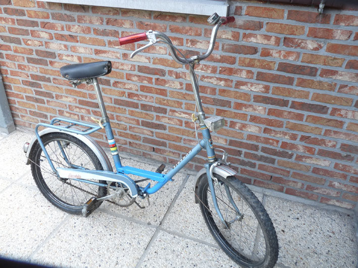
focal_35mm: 27
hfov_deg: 65.3
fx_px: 279
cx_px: 179
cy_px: 134
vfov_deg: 51.3
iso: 100
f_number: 2.8
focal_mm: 4.8
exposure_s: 1/50
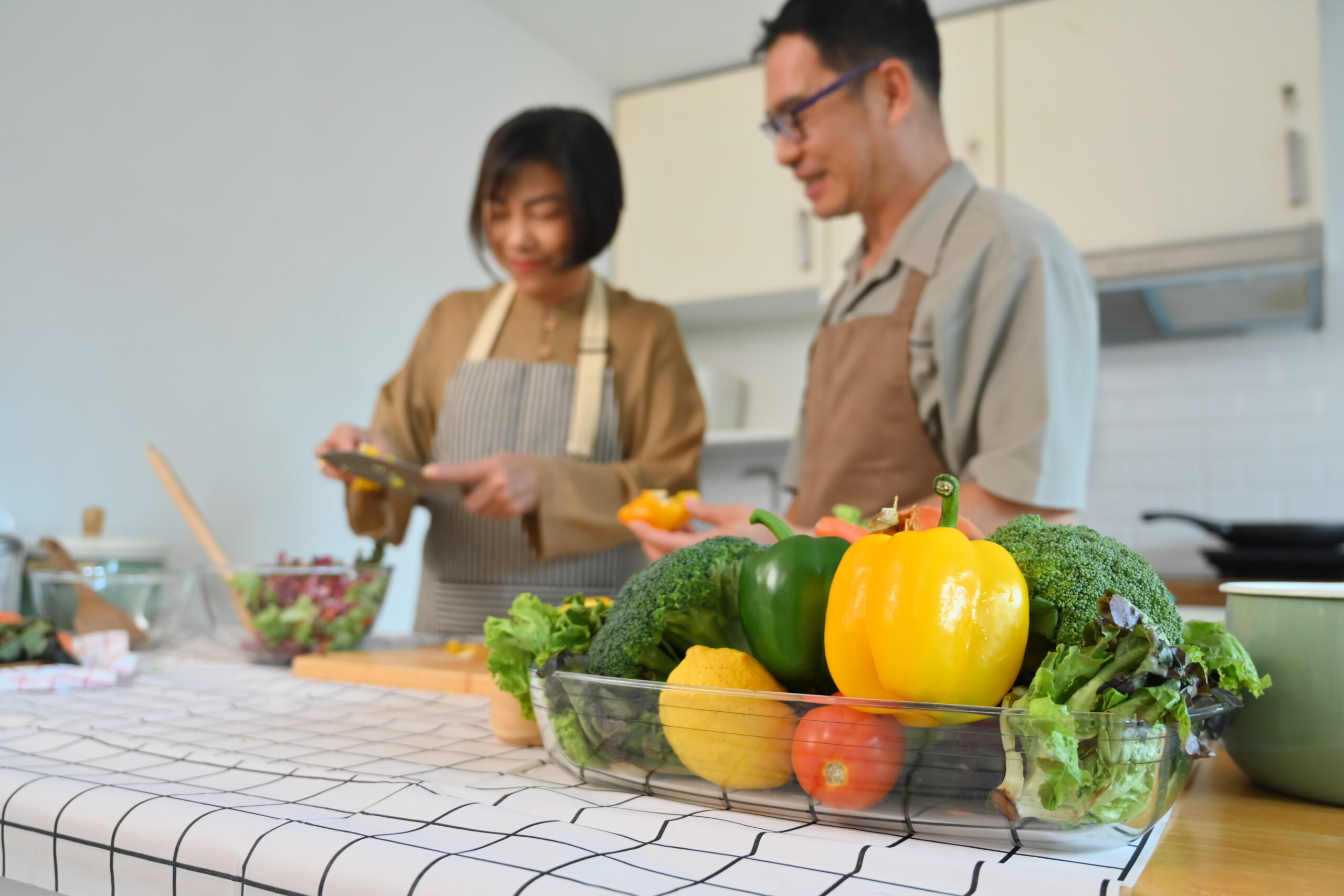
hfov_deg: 61.9
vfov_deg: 43.6
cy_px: 448
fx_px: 1120
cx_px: 672
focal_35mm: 30
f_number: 4
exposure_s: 1/200
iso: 500
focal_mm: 30
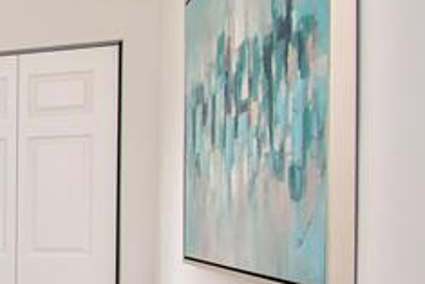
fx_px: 602
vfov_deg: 26.0
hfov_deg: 25.7
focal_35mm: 51
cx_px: -250
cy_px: 232
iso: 800
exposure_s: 1/80
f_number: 4.5
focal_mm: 10
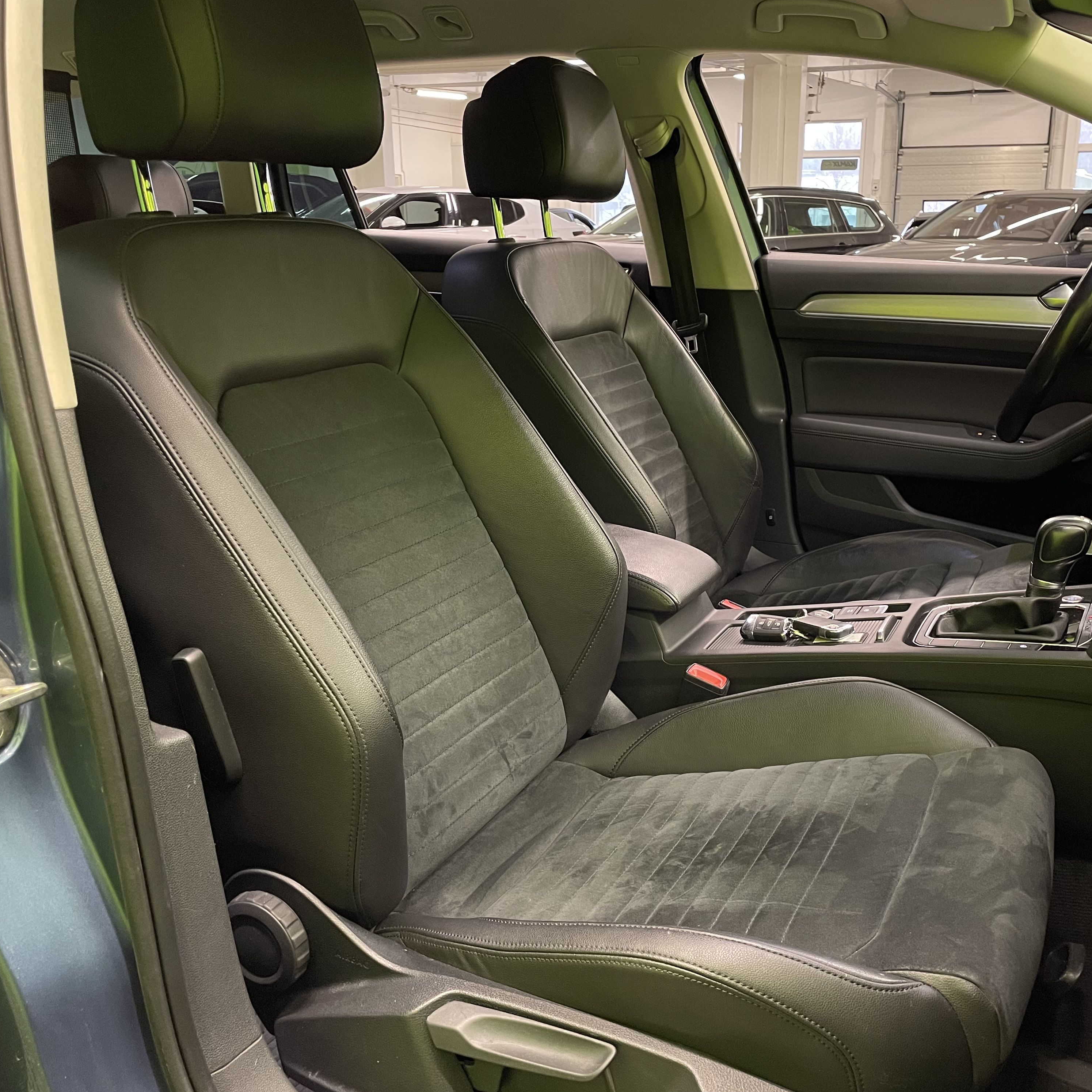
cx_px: 640
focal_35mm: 31
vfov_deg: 52.5
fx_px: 1106
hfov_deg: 52.3
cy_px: 545
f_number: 1.6
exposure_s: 1/50
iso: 320
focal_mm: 4.2
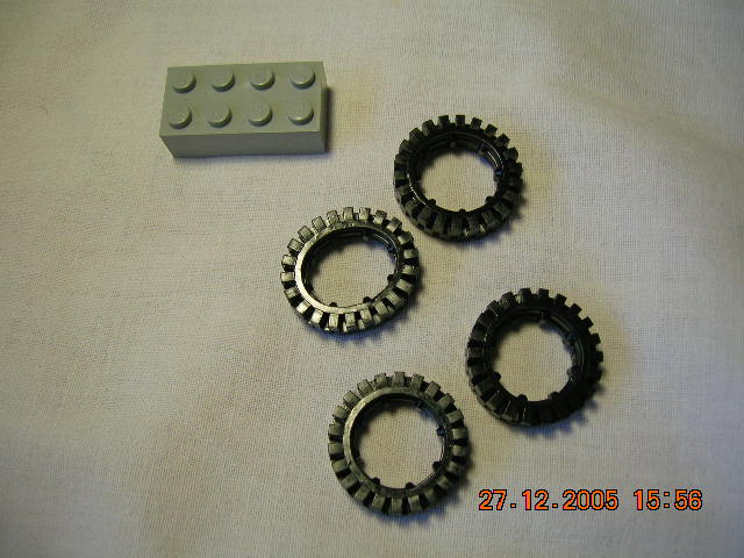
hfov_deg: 54.0
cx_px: 372
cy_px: 279
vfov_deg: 41.8
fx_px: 731
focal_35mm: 34
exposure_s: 1/69
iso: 50
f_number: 2.9
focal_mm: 5.7
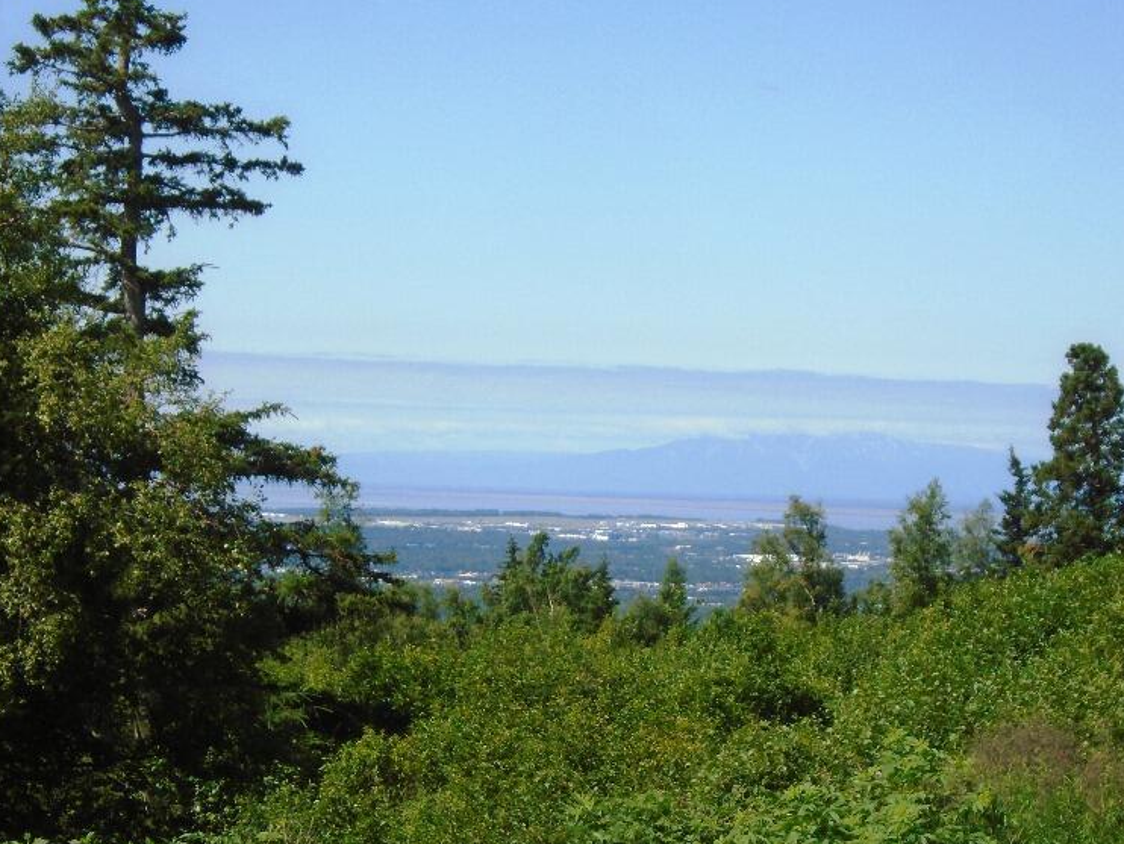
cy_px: 509
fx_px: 3540
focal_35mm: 109
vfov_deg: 13.6
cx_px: 591
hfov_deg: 18.0
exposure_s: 1/500
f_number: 6.1
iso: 100
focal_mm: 14
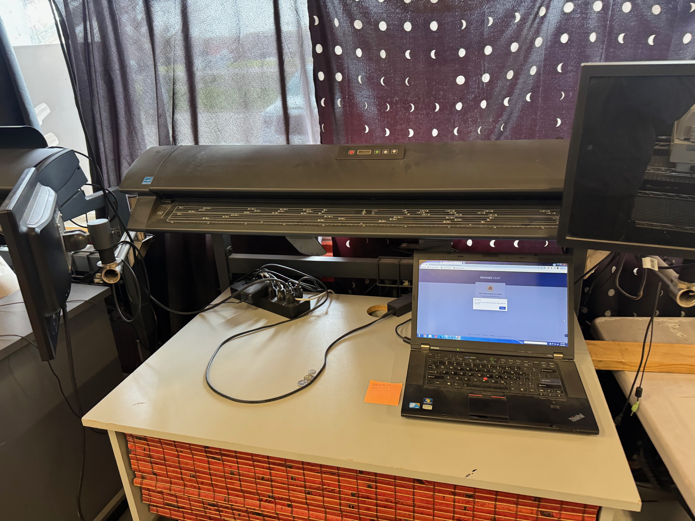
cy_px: 260
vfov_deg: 56.8
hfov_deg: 71.6
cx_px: 348
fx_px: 482
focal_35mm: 24
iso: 500
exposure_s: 1/55
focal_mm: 6.76
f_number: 1.78
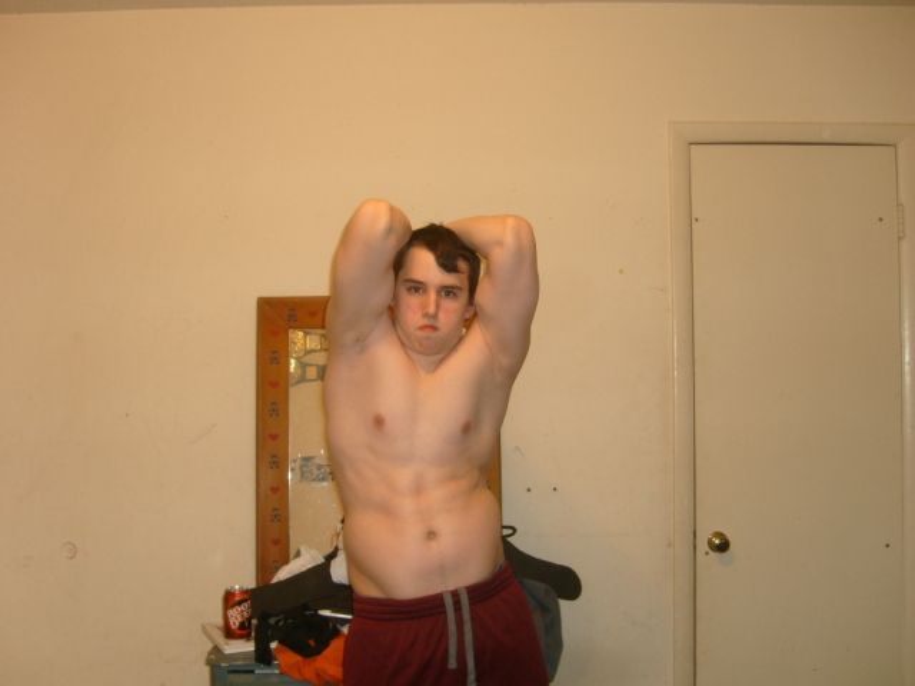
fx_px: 925
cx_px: 458
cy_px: 343
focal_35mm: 35
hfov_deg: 52.6
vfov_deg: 40.7
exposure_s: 1/45
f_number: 2.8
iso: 100
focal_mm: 5.8
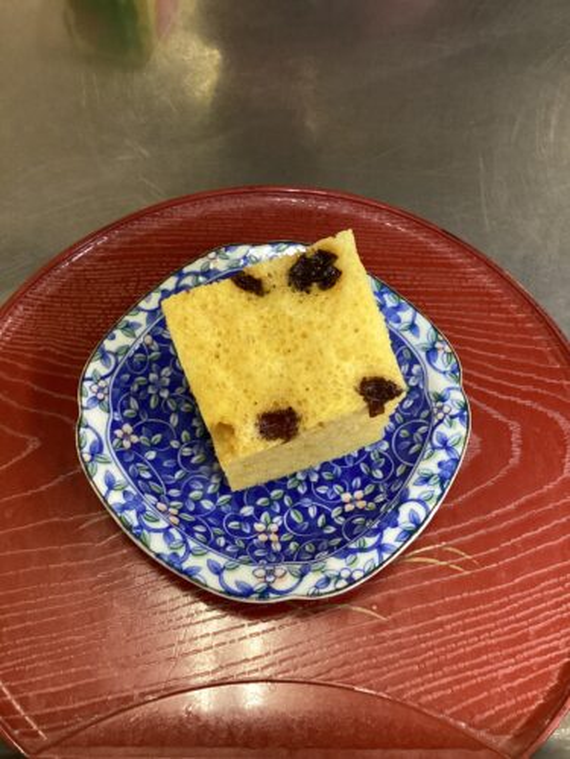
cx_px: 285
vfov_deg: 58.4
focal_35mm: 31
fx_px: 681
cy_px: 380
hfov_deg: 45.4
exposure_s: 1/60
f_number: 2.4
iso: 250
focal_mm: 3.3
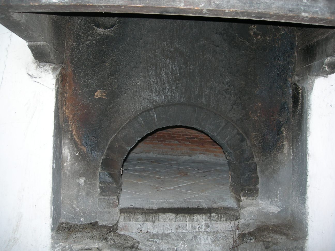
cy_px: 126
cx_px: 168
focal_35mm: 38
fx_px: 368
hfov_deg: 49.0
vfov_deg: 37.7
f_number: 2.8
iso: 56
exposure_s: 1/60.1
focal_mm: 7.8
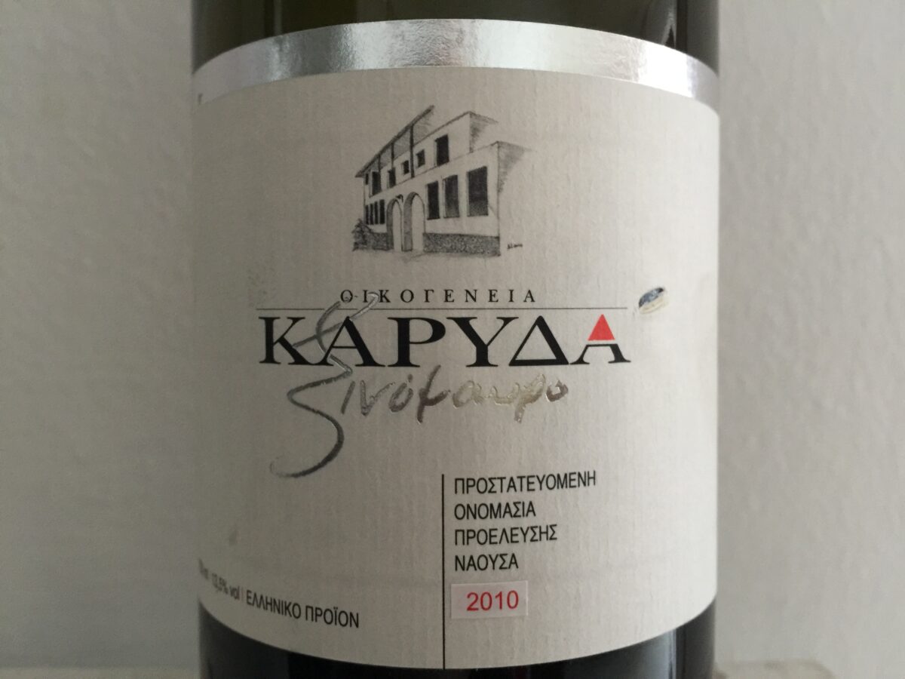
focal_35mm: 29
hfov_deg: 61.7
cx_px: 452
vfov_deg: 48.2
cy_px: 340
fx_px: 758
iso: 125
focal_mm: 4.15
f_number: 2.2
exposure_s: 1/15
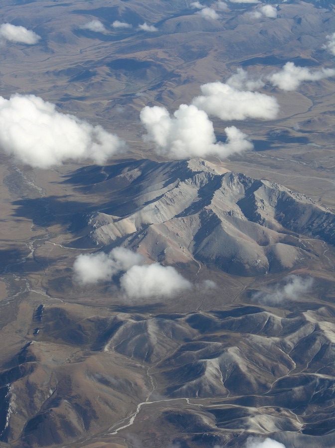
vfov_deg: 18.9
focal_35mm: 104
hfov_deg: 14.2
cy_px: 224
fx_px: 1346
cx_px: 168
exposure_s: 1/153
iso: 50
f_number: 7.4
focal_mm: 26.5
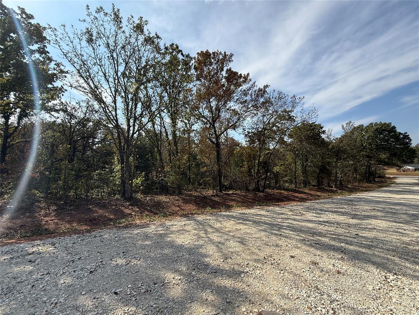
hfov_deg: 102.1
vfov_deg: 85.7
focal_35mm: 14
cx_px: 210
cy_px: 158
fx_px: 169
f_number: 2.2
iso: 50
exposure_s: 1/1339
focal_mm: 2.22
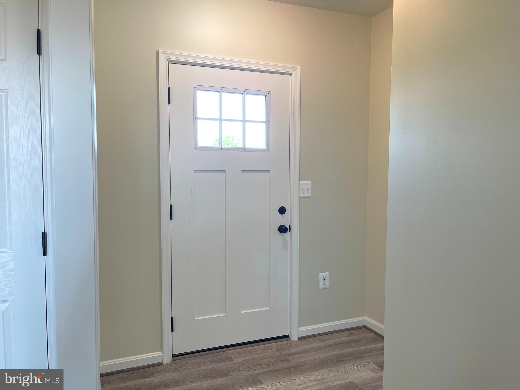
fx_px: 376
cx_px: 260
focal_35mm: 25
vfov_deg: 54.9
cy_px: 195
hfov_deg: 69.4
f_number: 1.6
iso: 80
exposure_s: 1/120
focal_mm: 5.1
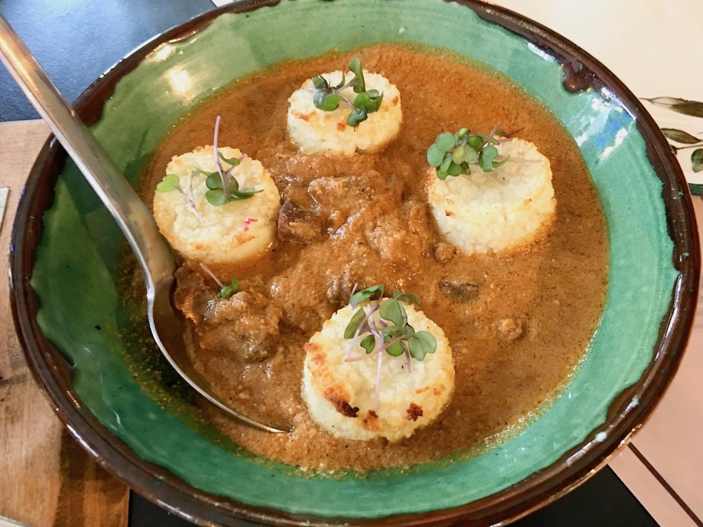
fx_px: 589
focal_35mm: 29
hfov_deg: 61.7
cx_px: 352
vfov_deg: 48.2
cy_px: 264
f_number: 2.2
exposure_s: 1/8
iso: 100
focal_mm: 4.15
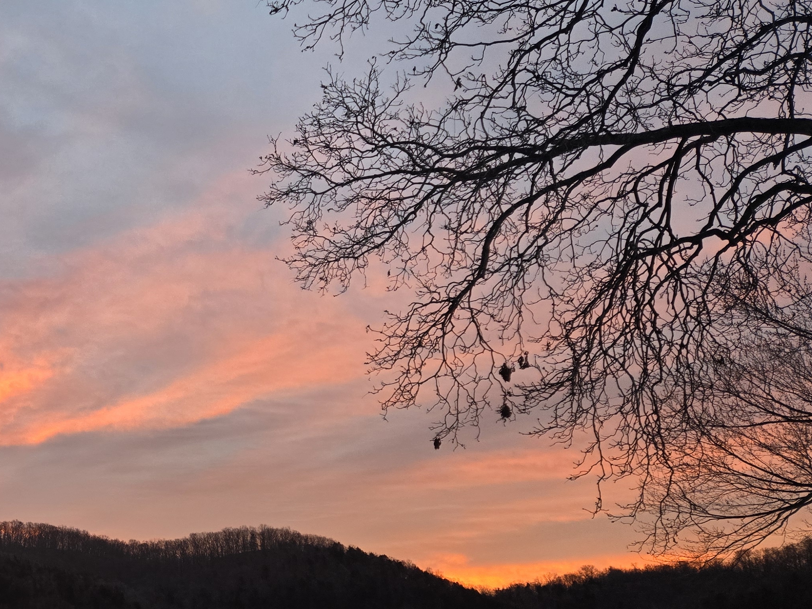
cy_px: 379
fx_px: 1056
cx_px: 74
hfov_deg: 39.0
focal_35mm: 45
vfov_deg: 32.0
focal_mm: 5.4
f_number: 1.8
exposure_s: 1/180
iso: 200
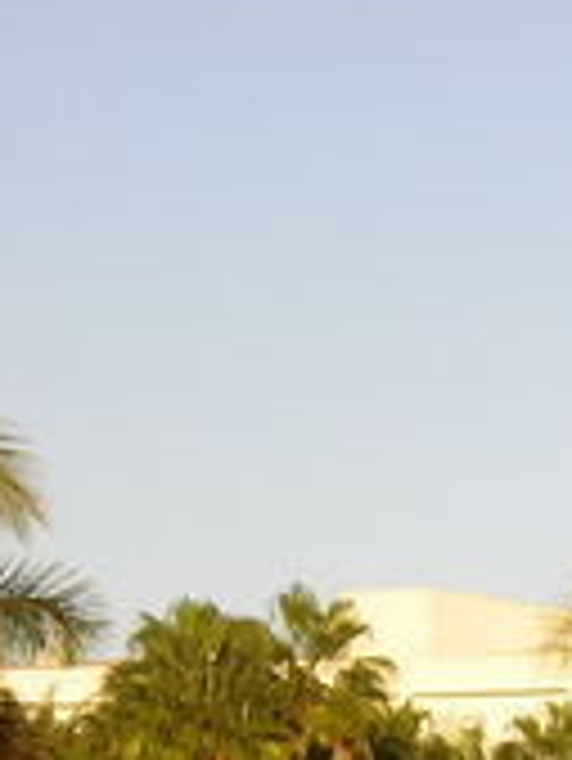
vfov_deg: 9.9
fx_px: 4291
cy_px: 994
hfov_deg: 7.3
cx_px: 1261
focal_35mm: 195
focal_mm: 9.3
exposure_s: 1/500
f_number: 3.7
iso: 64
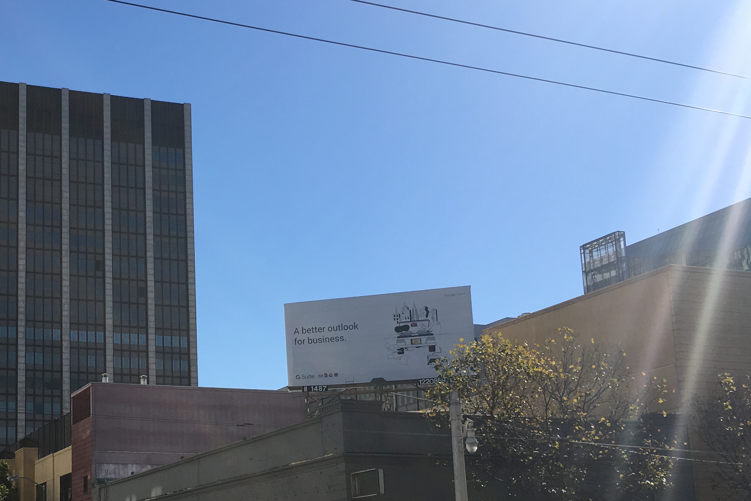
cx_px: 108
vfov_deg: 25.7
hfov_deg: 36.3
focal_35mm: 52
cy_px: 379
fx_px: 1085
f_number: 2.2
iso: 25
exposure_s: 1/1789
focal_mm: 4.15
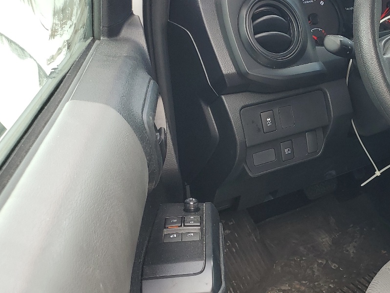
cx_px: 383
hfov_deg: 33.9
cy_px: 168
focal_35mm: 52
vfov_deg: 28.0
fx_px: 586
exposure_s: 1/263
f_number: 1.5
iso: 50
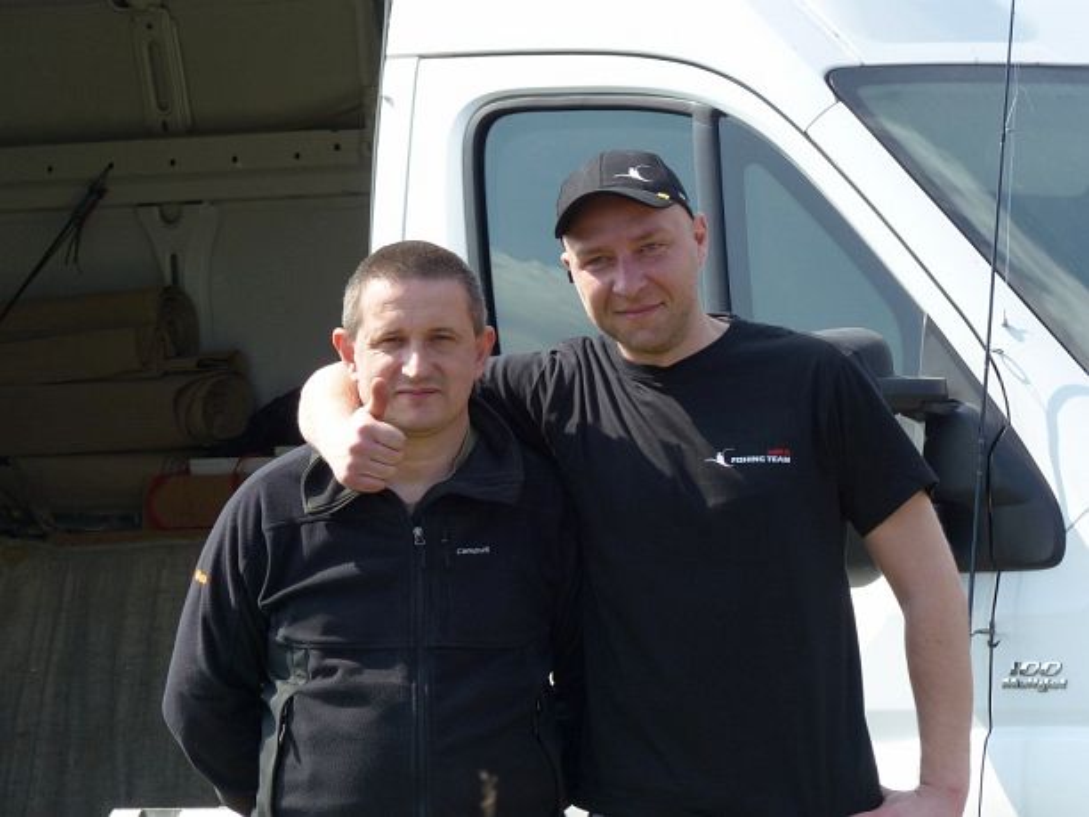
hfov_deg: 5.1
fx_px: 12112
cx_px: 544
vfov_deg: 3.9
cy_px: 408
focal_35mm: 385
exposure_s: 1/500
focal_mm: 69.3
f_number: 4
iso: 100
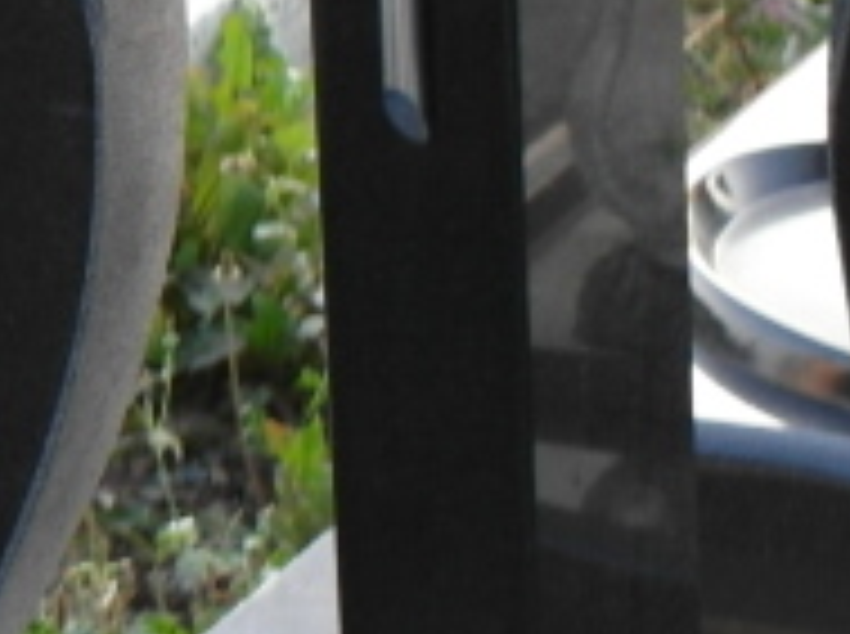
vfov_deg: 5.5
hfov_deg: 7.1
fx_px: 6519
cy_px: -337
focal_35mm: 266
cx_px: -1021
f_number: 3
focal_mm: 10.6
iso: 100
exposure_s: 1/60
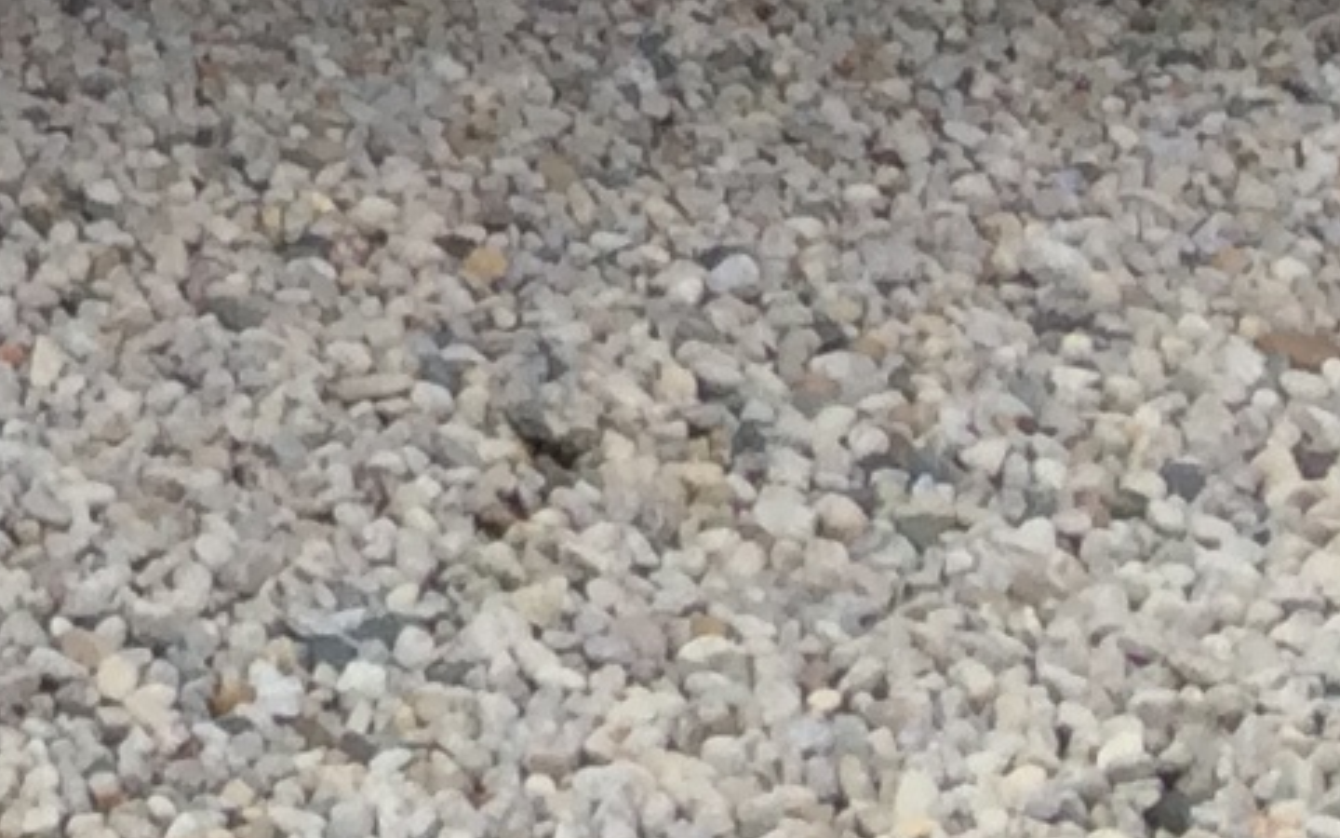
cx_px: -977
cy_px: -1698
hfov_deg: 10.8
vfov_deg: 6.5
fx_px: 6683
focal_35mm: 183
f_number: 2.4
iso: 32
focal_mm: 3.3
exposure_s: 1/1059
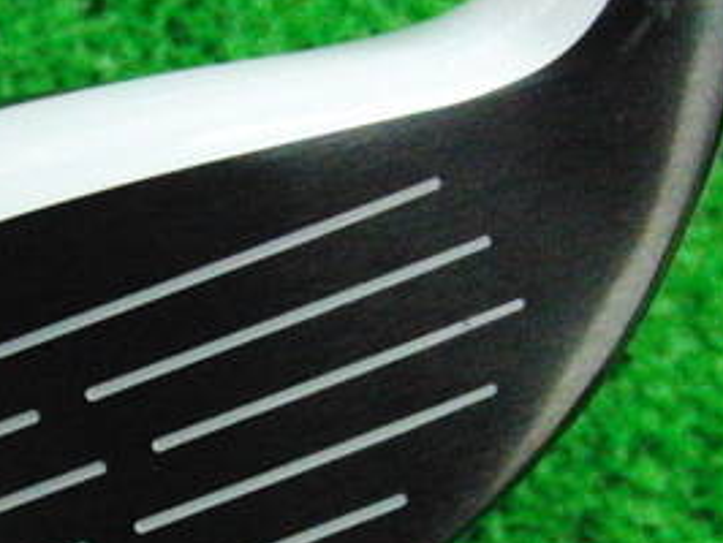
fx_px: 1861
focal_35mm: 89
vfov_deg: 16.5
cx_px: 19
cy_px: 451
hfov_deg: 21.3
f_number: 3.6
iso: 3200
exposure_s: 1/160
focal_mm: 6.42
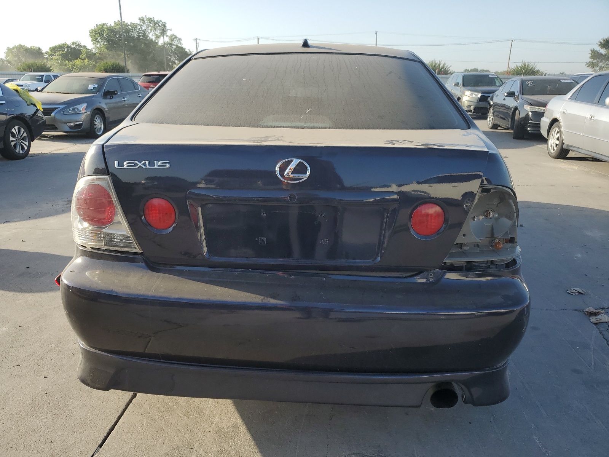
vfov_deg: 53.1
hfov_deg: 67.3
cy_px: 228
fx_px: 457
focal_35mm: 26
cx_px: 304
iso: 50
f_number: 1.5
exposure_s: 1/1429
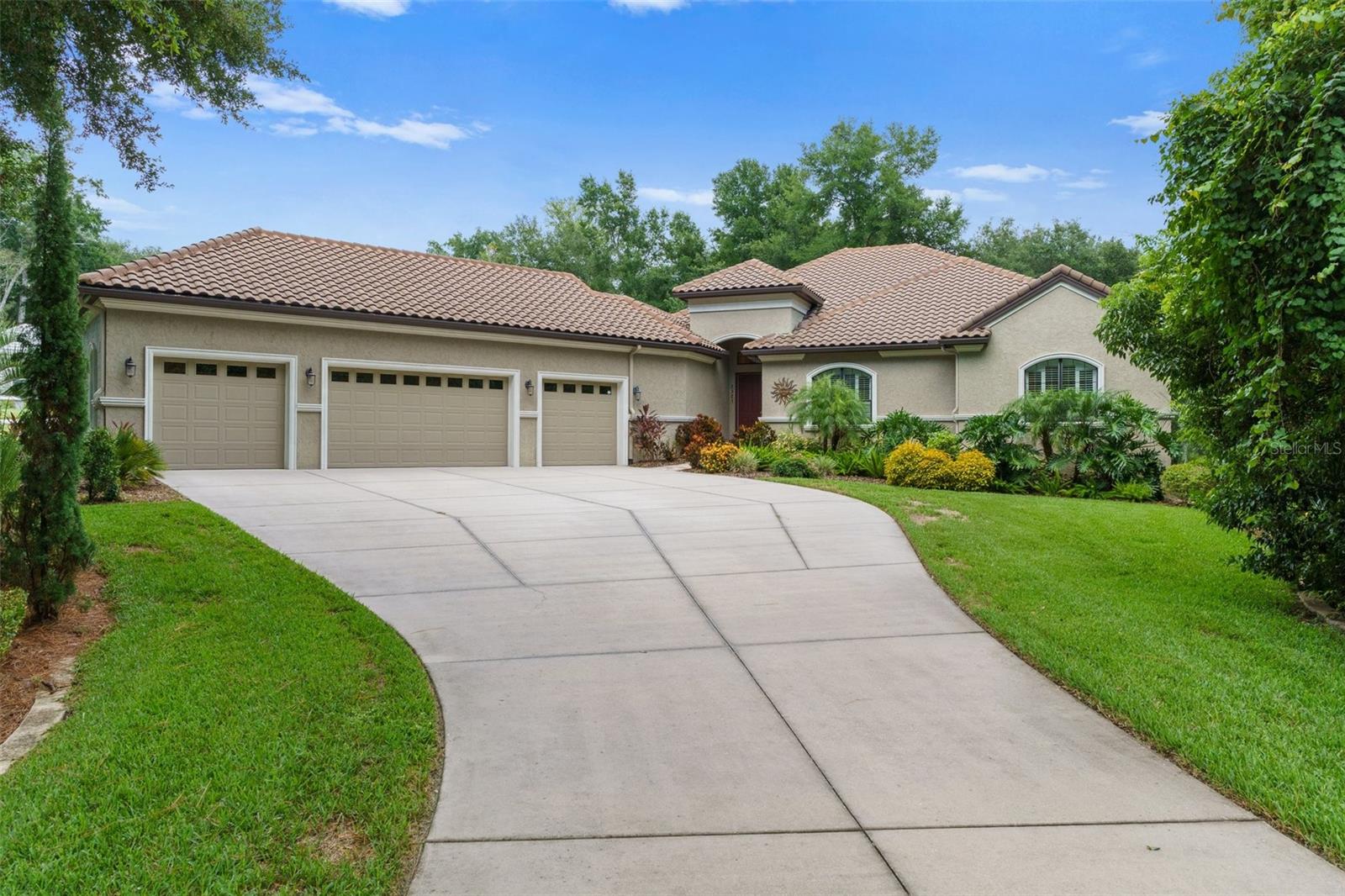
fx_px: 840
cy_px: 448
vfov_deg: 56.1
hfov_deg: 77.3
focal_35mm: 22
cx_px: 672
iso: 320
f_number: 8
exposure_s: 1/320
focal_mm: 15
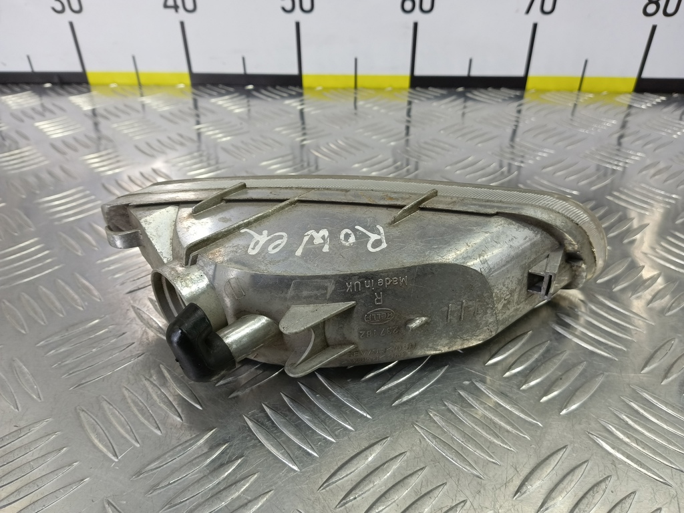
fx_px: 454
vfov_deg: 58.9
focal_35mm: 23
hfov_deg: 73.9
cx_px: 342
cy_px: 256
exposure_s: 1/50
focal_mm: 4.11
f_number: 1.6
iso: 121
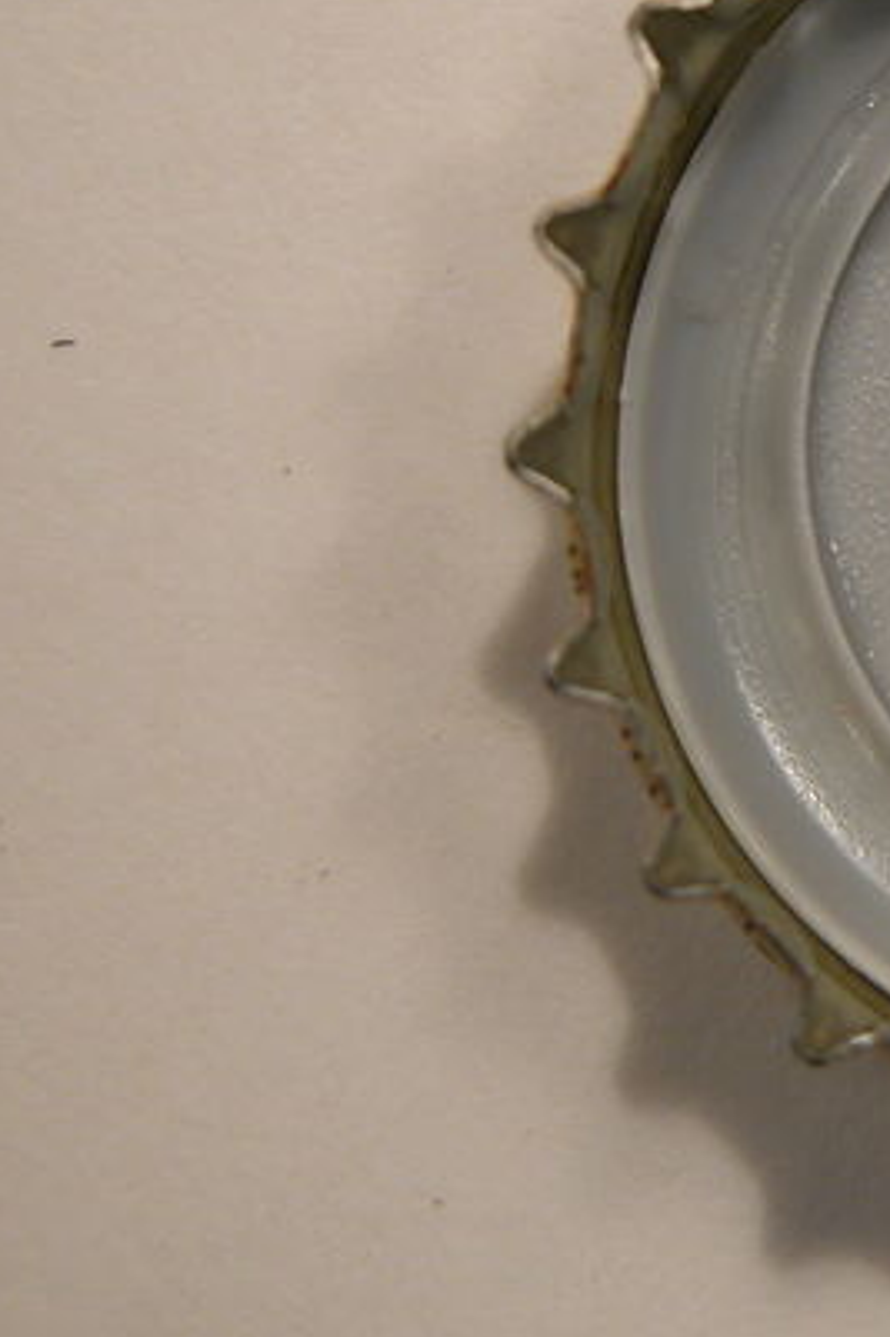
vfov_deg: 9.3
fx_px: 8239
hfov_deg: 6.1
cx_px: 1247
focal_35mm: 222
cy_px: 443
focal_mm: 27.3
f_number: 3.7
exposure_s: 1/114
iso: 100
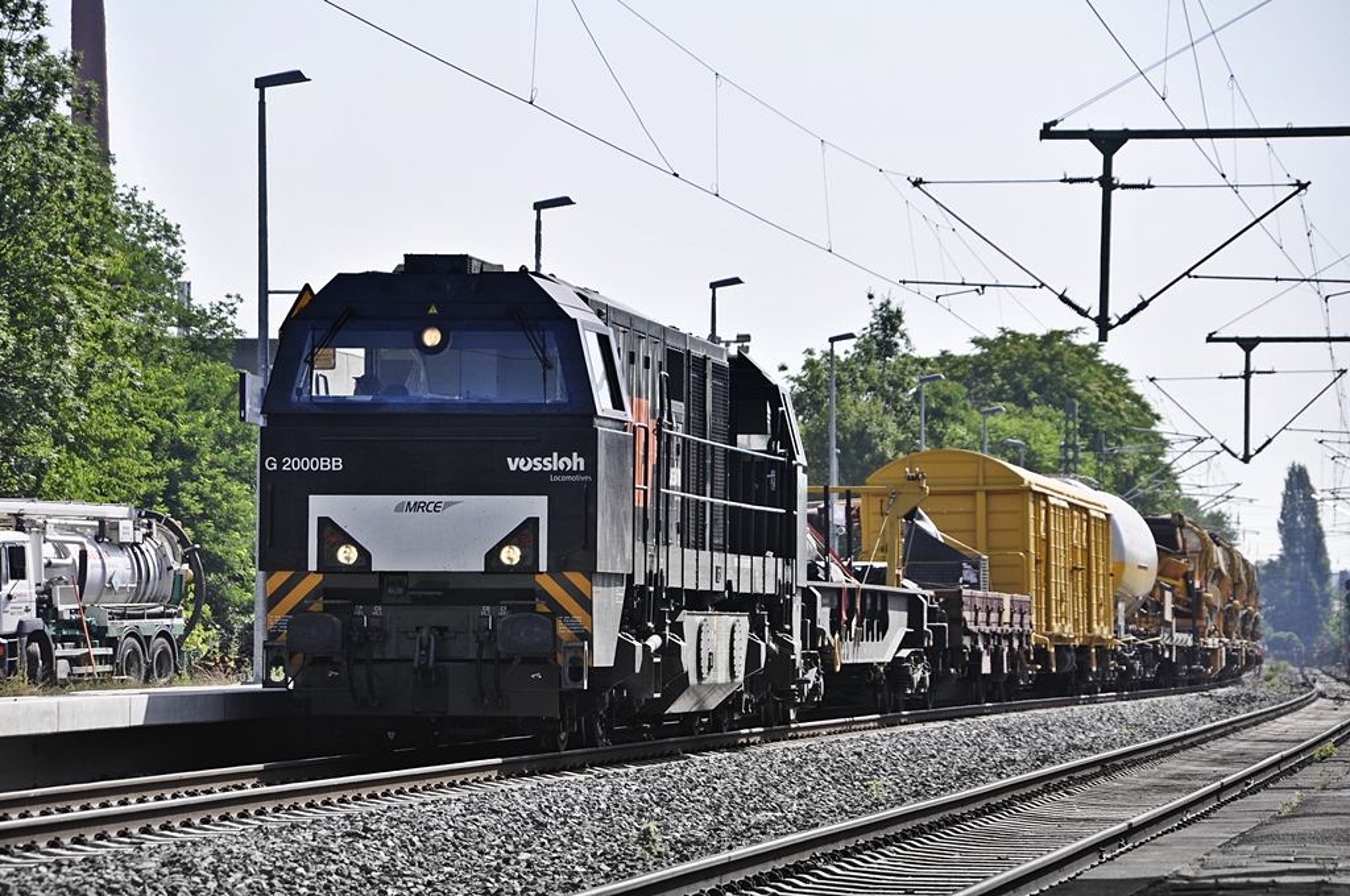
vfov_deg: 7.3
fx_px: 7022
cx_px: 675
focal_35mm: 188
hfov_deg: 11.0
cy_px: 448
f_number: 8
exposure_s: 1/500
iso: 200
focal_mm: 125
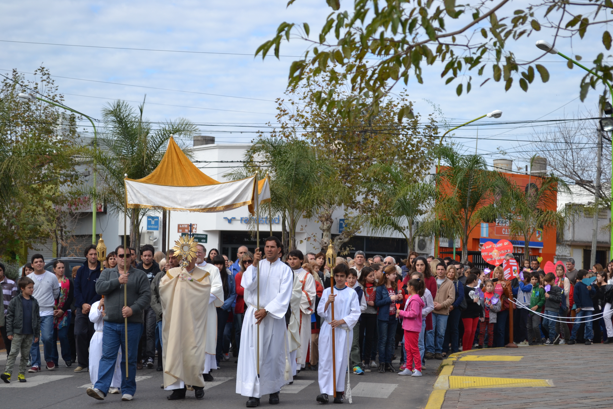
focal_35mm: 87
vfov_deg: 15.8
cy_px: 201
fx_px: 1473
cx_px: 299
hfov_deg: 23.5
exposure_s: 1/200
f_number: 7.1
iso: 100
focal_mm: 55
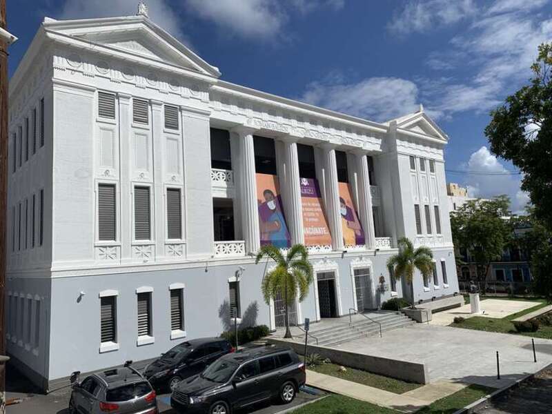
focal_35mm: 26
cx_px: 276
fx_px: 415
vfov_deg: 53.1
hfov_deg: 67.3
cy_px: 207
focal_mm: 4.25
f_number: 1.8
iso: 25
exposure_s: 1/6061
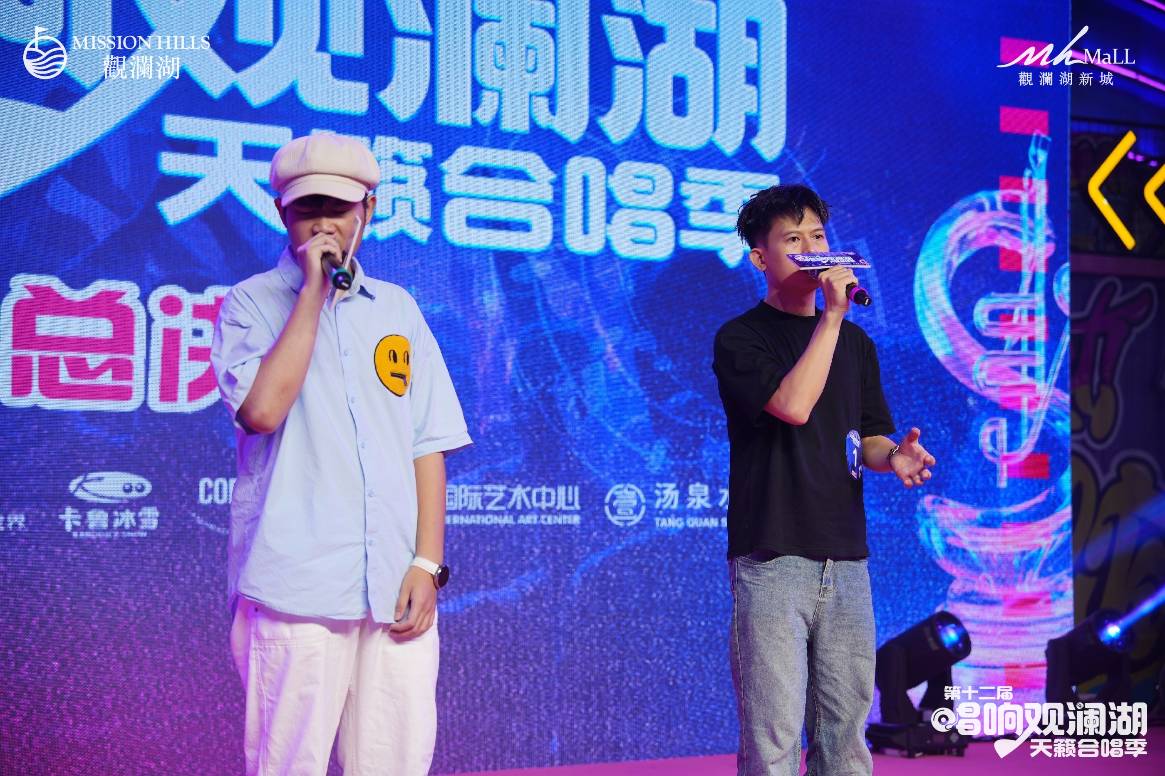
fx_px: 2265
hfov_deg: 28.8
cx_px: 582
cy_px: 388
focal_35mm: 70
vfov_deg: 19.5
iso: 100
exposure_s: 1/125
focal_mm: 70
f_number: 2.8
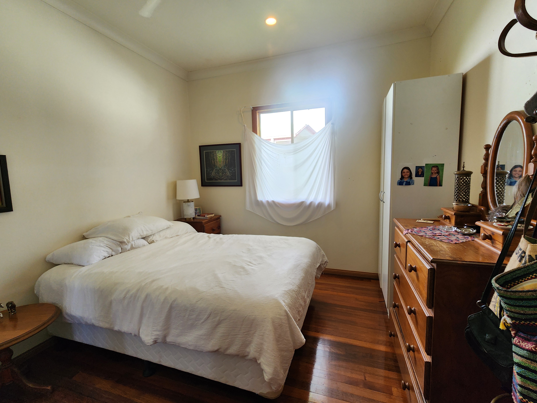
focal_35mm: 14
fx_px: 217
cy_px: 197
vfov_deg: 85.7
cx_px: 269
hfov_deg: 102.1
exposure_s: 1/60
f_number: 2.2
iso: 160
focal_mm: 2.2
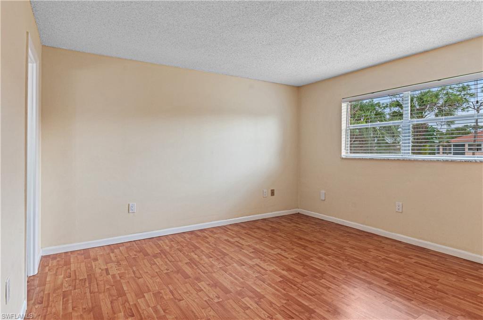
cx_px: 242
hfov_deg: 85.5
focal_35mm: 20
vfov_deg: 63.0
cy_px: 160
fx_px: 261
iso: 200
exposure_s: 1/5
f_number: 9
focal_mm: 13
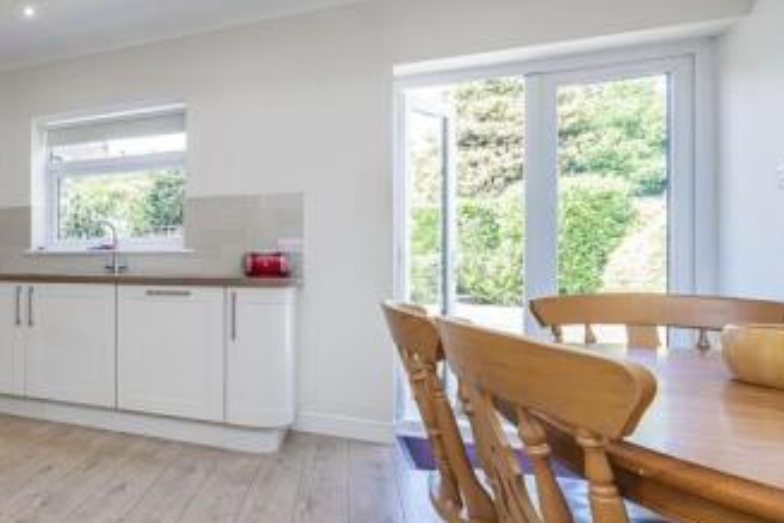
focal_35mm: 24
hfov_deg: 59.8
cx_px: 47
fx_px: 523
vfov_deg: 53.1
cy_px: 253
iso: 320
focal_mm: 12
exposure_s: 1/30
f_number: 9
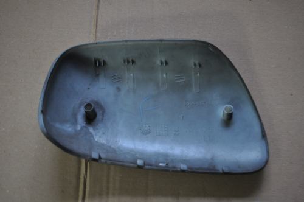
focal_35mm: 42
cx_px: 152
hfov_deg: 46.5
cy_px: 101
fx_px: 354
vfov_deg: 31.8
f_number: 4.5
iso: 1600
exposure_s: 1/20
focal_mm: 28
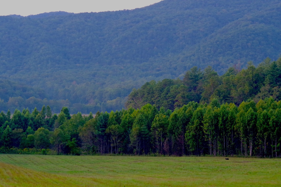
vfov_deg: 11.9
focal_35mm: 115
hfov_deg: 17.8
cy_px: 94
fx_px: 898
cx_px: 140
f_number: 8
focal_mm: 77
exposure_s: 1/50
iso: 3200
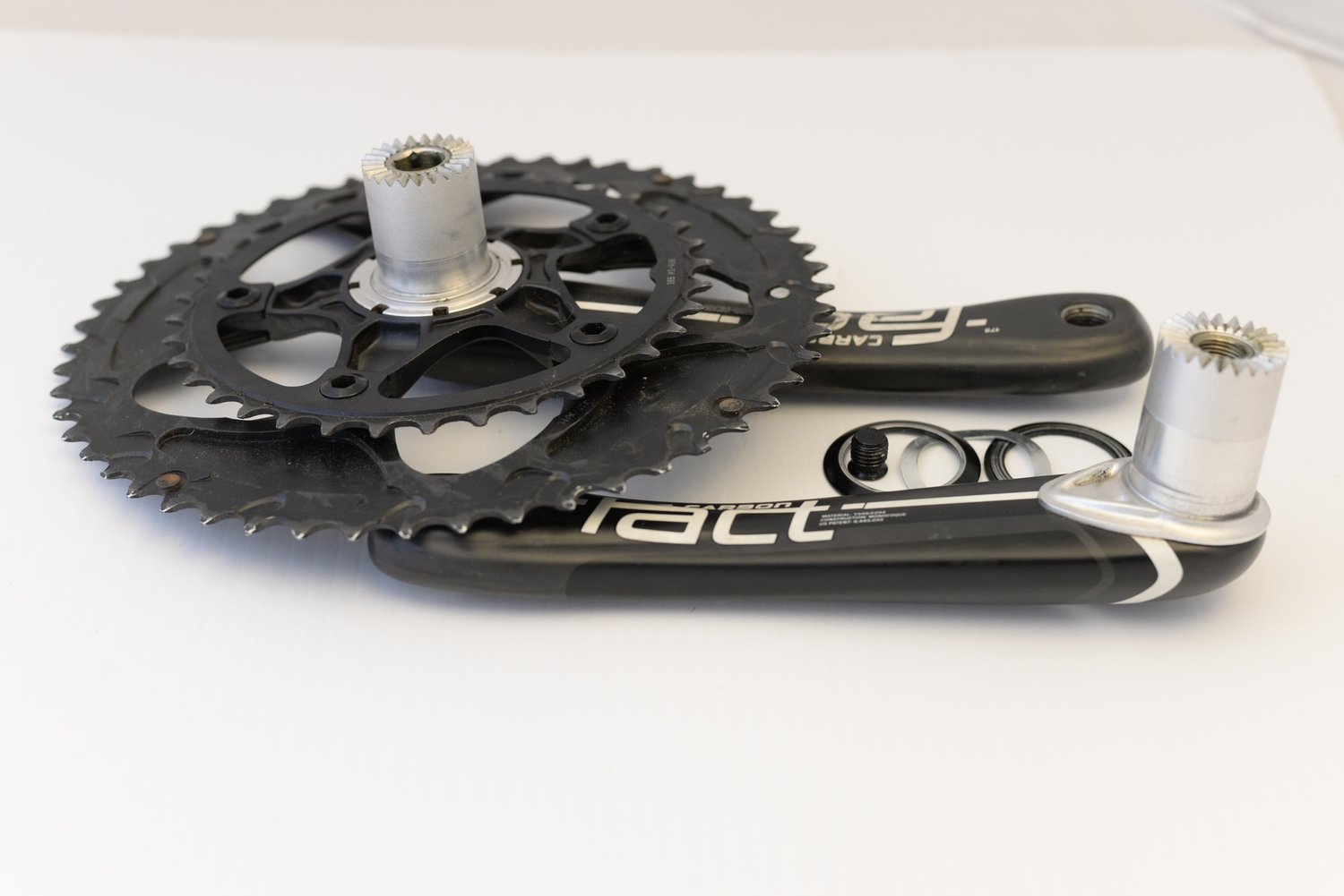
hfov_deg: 39.6
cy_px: 448
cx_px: 672
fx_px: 1867
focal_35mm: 50
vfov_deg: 27.0
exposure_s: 1/30
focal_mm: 50
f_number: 5
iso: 800
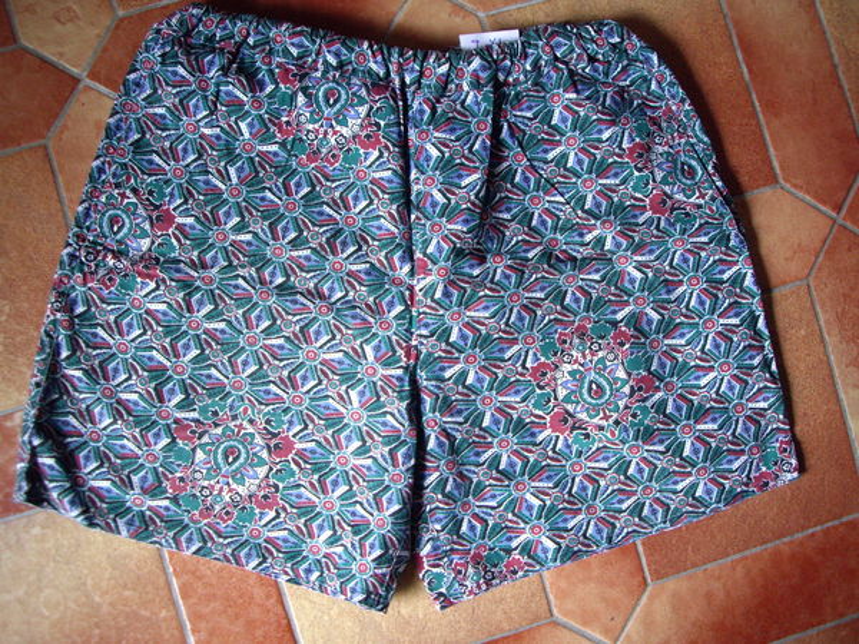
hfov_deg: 49.0
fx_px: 943
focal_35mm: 38
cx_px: 430
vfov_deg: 37.7
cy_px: 322
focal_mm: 6.2
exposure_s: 1/30
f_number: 2.7
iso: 200
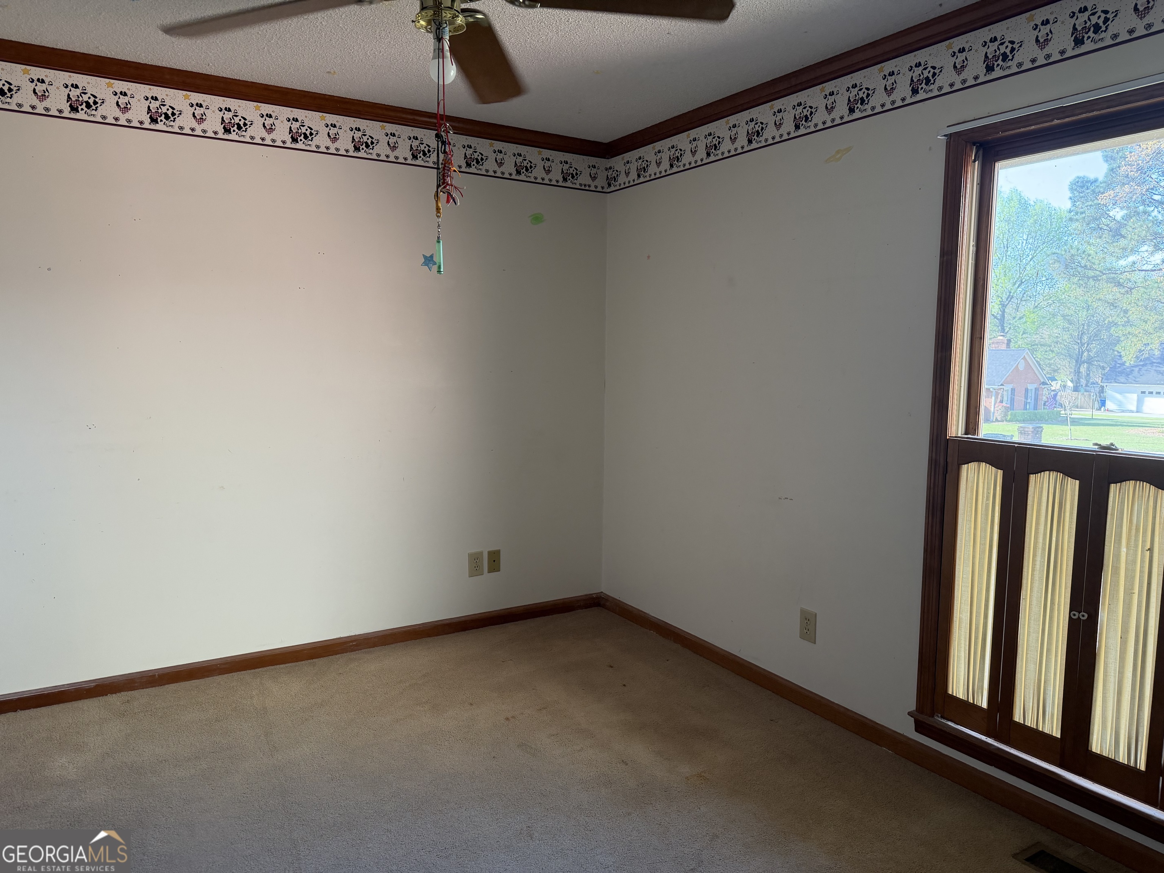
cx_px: 582
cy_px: 436
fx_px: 807
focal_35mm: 24
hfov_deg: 71.6
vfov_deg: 56.8
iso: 200
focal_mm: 6.76
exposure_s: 1/120
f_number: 1.78
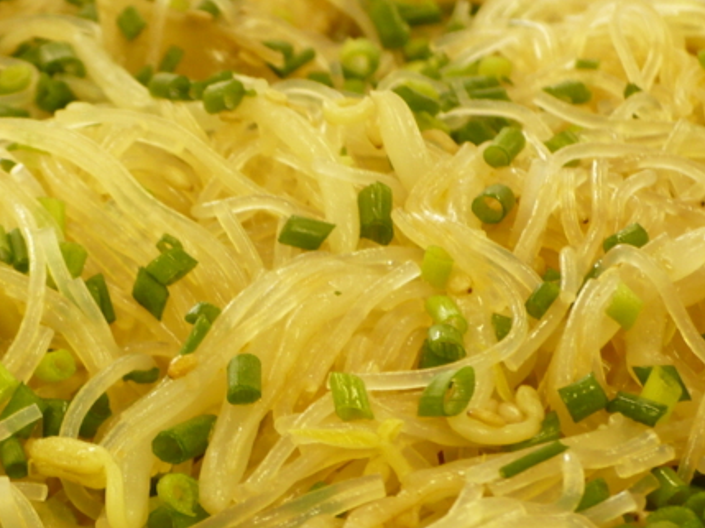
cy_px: 456
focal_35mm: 112
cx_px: 54
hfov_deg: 17.3
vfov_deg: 13.1
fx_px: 2279
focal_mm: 9.9
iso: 200
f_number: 3.7
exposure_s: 1/25
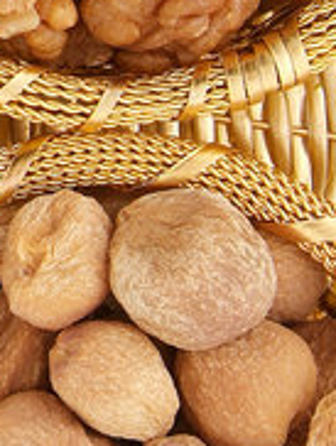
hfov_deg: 4.6
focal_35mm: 317
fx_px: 4093
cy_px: 129
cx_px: -547
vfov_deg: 6.2
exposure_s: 1/125
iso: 100
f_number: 16
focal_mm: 50
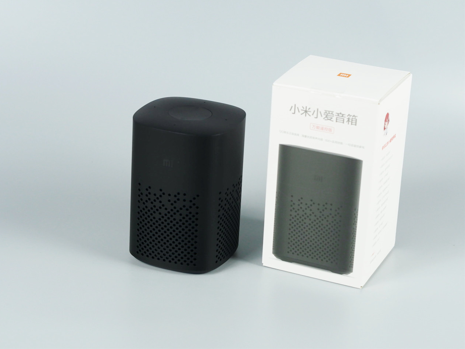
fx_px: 1169
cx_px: 230
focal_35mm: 87
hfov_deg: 22.5
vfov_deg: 17.0
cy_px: 173
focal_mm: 43
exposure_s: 1/80
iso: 500
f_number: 3.5
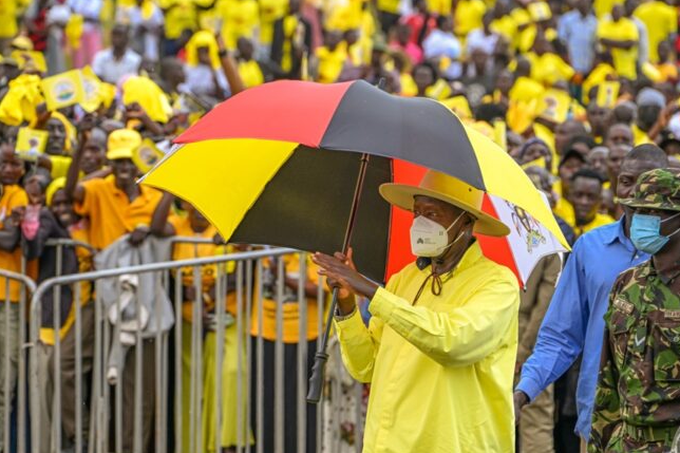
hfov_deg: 6.2
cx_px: 366
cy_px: 227
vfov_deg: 4.1
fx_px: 6307
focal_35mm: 334
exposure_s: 1/1000
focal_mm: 280
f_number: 8
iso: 800
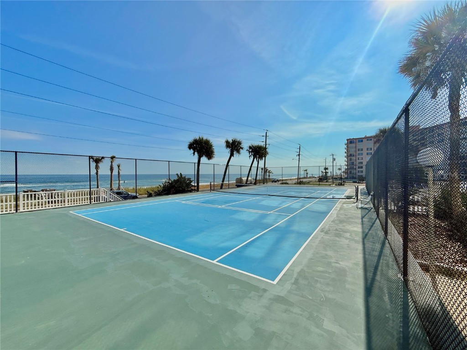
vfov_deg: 85.7
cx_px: 234
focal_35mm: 14
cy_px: 175
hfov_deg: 102.1
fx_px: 189
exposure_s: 1/6173
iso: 50
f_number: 2.2
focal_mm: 2.22
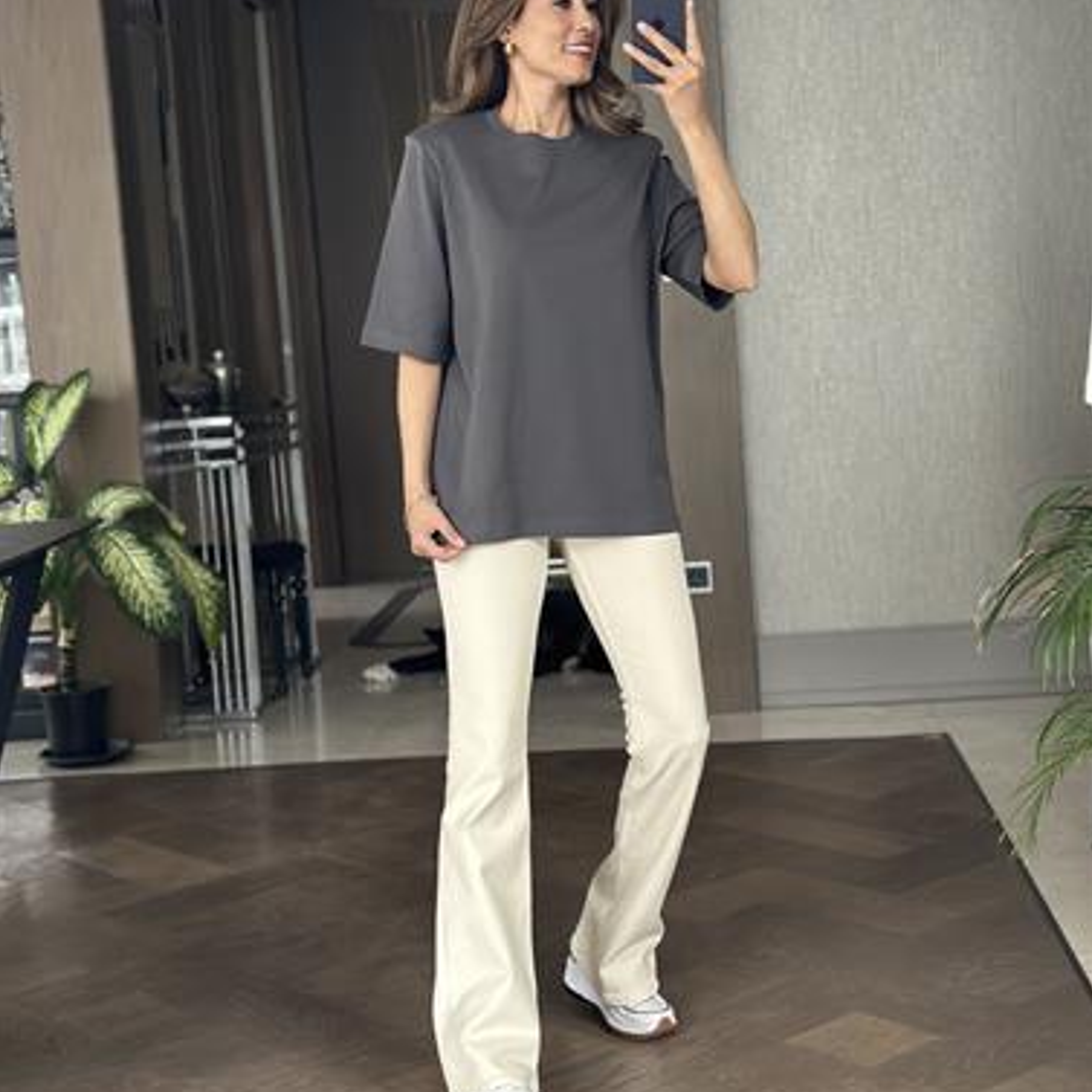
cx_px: 547
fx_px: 2034
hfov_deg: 30.0
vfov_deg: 30.0
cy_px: 498
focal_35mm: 57
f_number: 1.78
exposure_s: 1/60
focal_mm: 6.86
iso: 320
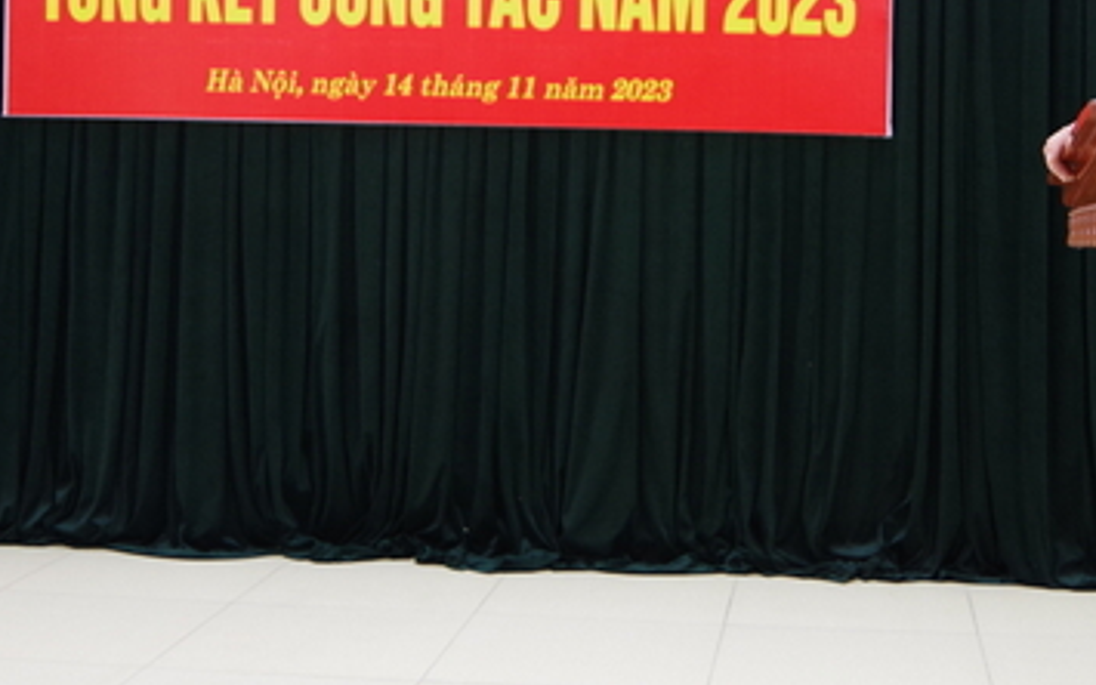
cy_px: 197
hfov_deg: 32.7
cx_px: 732
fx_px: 1852
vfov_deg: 20.8
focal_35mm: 62
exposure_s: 1/40
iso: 400
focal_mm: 18
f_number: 3.5
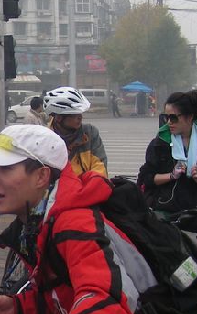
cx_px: -198
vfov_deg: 18.1
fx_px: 986
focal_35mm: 115
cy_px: 184
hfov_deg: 10.5
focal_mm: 6.3
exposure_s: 1/96
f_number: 3.5
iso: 50
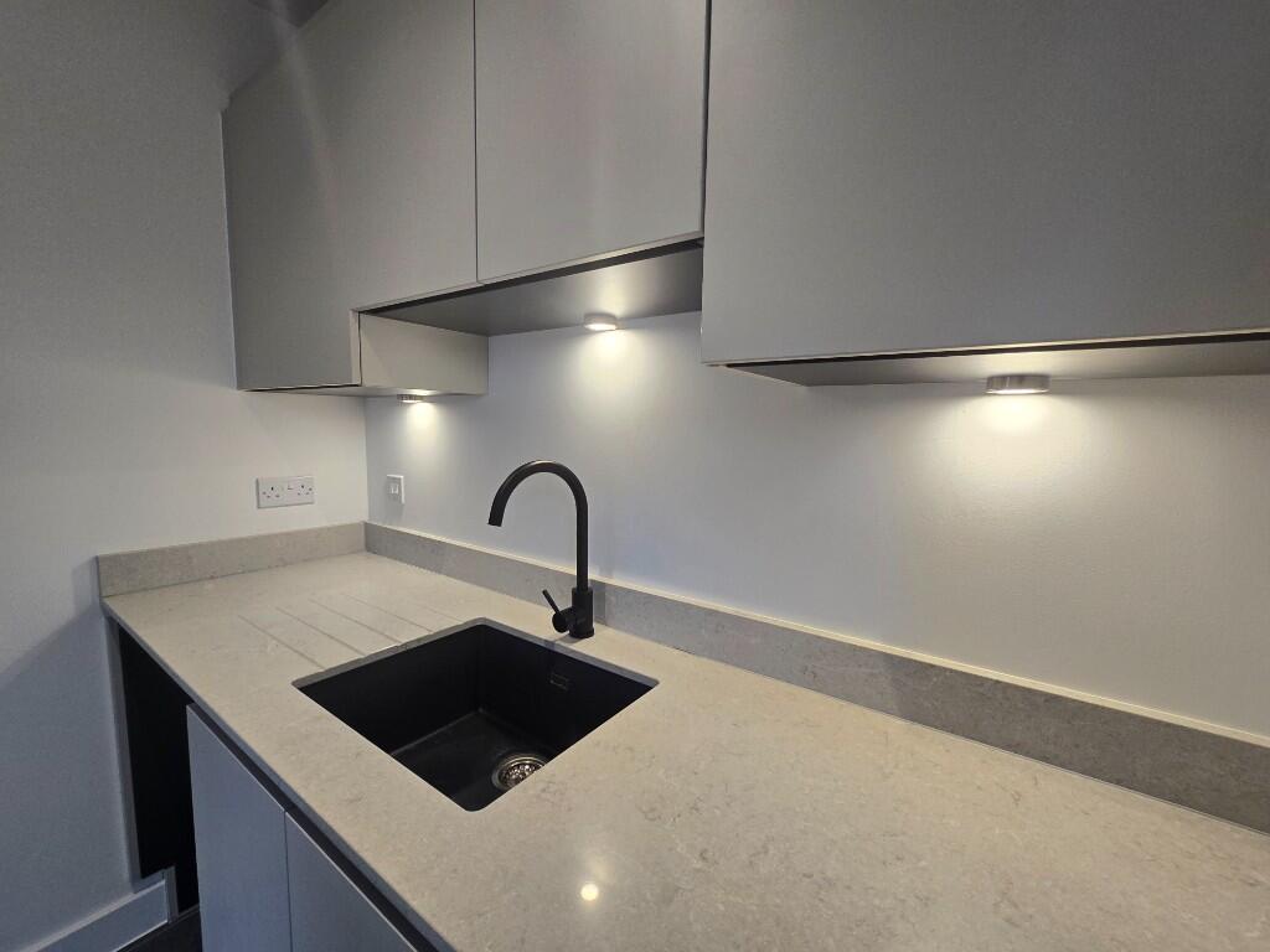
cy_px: 476
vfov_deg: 89.9
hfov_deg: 106.2
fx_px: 477
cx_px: 635
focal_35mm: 13
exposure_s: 1/60
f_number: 2.2
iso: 100
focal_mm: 2.2
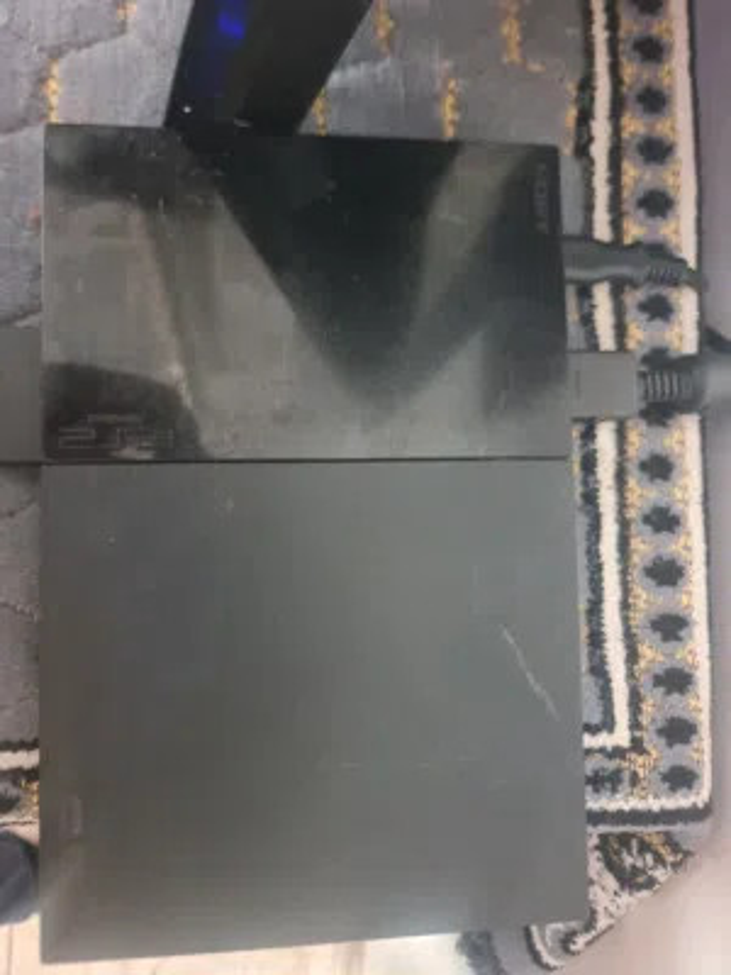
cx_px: 366
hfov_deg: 54.9
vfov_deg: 69.4
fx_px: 704
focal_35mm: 25
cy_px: 488
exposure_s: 1/30
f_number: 1.8
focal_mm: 7
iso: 1600
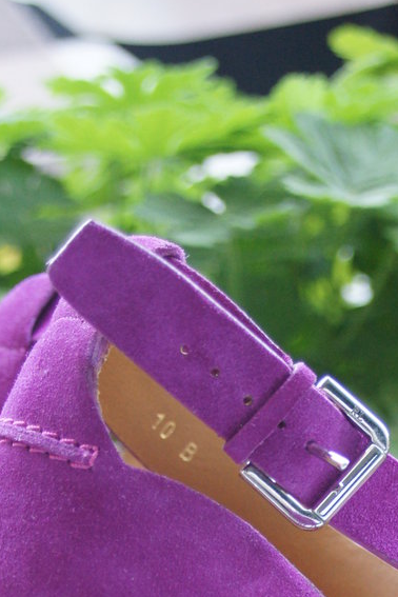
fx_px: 1973
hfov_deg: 11.4
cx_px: 407
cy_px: 776
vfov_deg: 16.3
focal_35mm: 119
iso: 800
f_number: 4
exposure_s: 1/45
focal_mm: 30
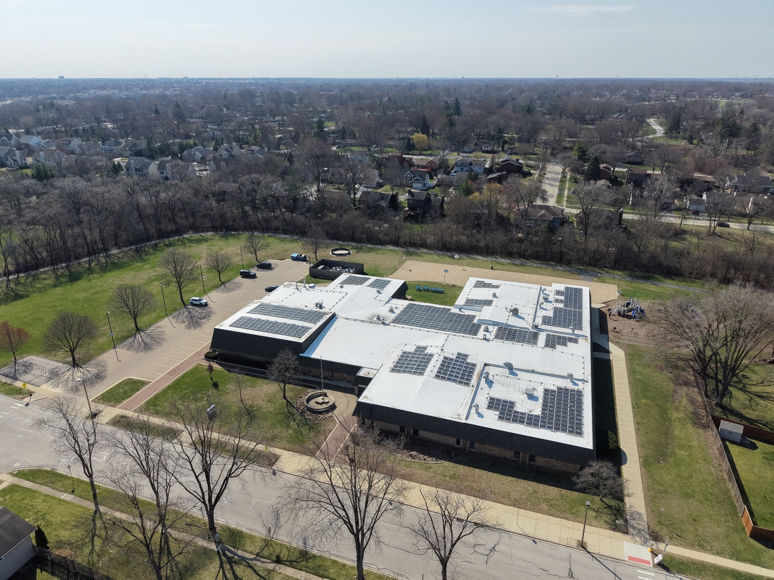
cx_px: 387
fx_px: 537
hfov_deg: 71.6
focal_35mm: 24
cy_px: 290
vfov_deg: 56.8
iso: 400
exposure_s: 1/8000
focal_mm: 8.67
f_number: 1.8
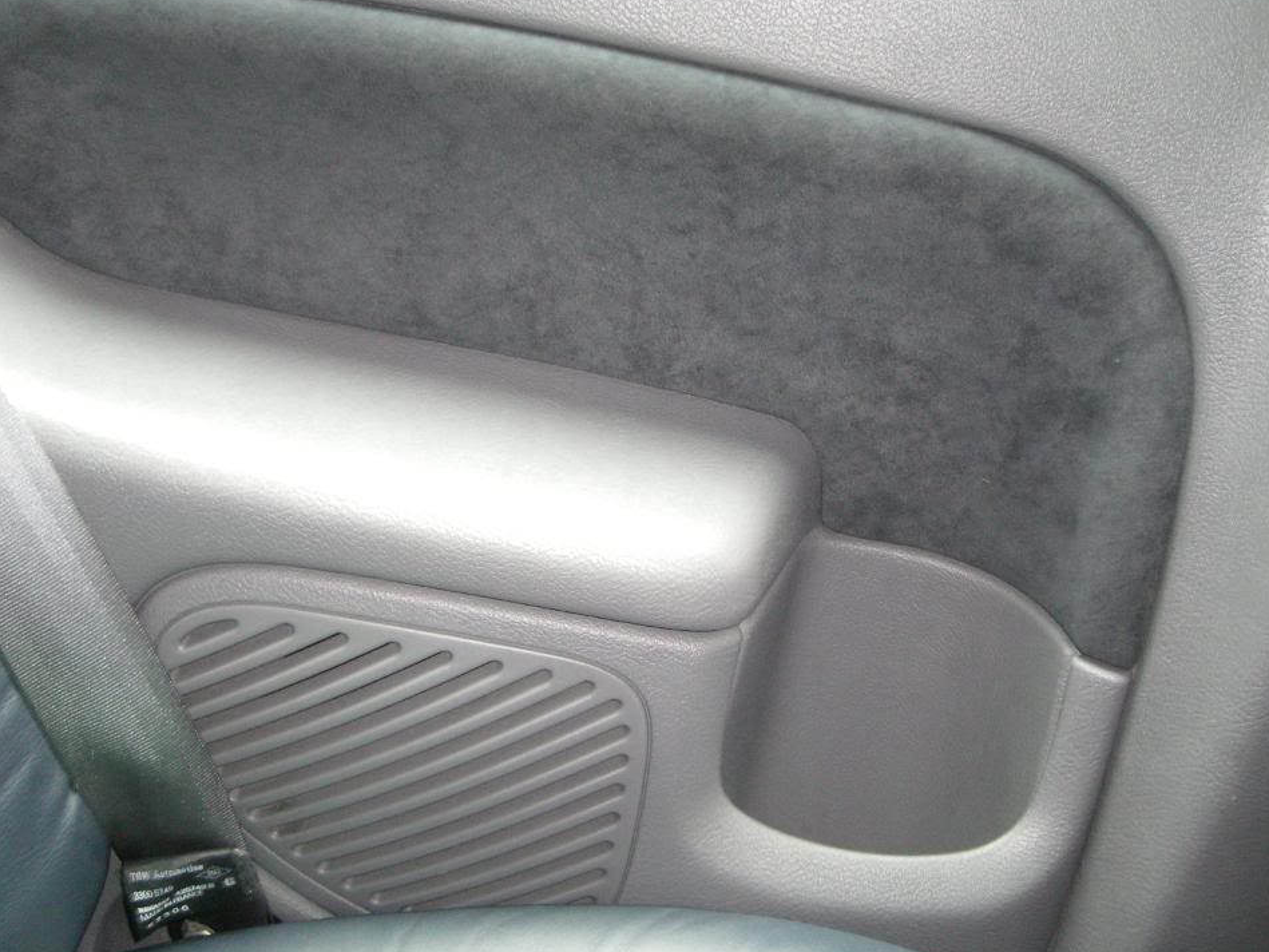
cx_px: 598
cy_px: 452
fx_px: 1503
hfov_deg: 45.7
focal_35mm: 41
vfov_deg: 35.1
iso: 400
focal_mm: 6.2
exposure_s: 1/4
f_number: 2.7
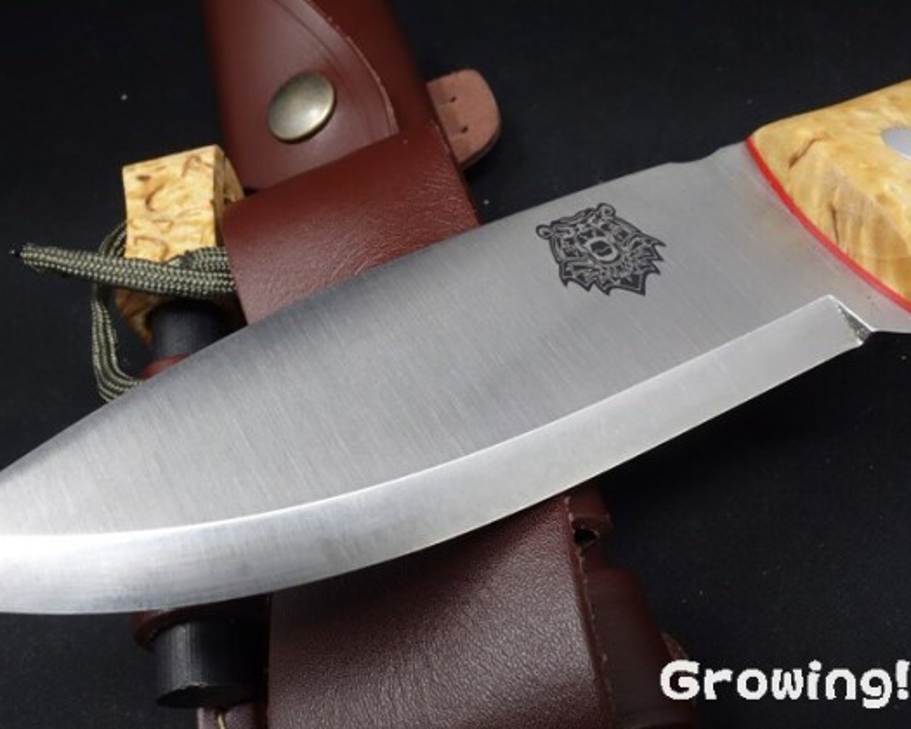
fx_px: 863
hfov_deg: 55.4
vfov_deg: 45.8
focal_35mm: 32
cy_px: 361
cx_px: 380
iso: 1250
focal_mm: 10.4
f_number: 11
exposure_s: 1/30
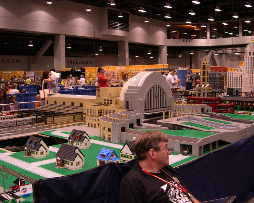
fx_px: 301
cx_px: 124
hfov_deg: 45.8
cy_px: 102
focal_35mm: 40
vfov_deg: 37.3
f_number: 2.8
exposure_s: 1/102
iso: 400
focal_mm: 8
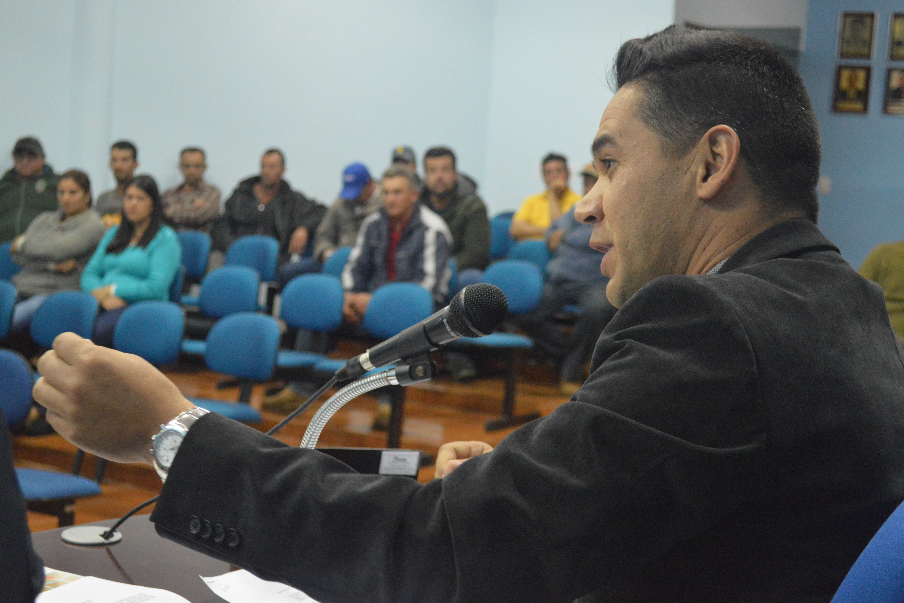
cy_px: 302
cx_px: 445
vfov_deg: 22.3
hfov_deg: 32.9
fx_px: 1532
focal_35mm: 61
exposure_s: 1/50
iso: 3200
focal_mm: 40
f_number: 5.3
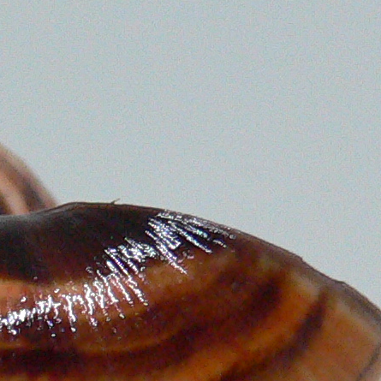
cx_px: -50
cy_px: 480
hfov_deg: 12.2
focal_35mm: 140
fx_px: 1743
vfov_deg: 12.1
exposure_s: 1/50
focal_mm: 4.6
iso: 200
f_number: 2.8
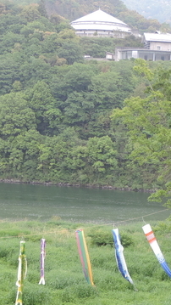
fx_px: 782
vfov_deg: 22.0
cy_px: 178
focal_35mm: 97
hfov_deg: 12.5
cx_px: 95
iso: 80
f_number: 3.3
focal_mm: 7.1
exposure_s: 1/80
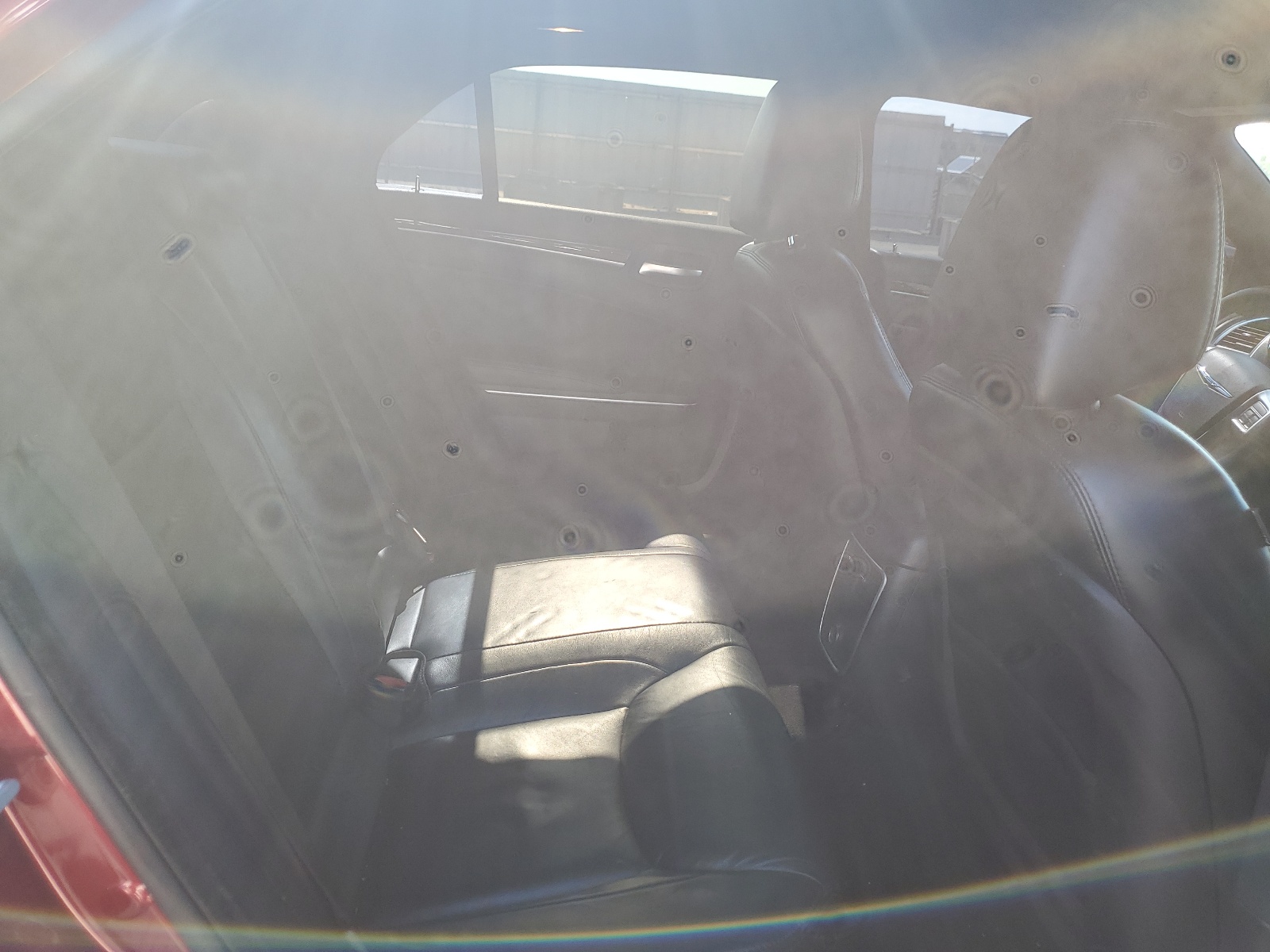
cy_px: 476
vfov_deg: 53.1
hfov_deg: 67.3
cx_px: 635
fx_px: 954
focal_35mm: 26
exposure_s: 1/244
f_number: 1.5
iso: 50
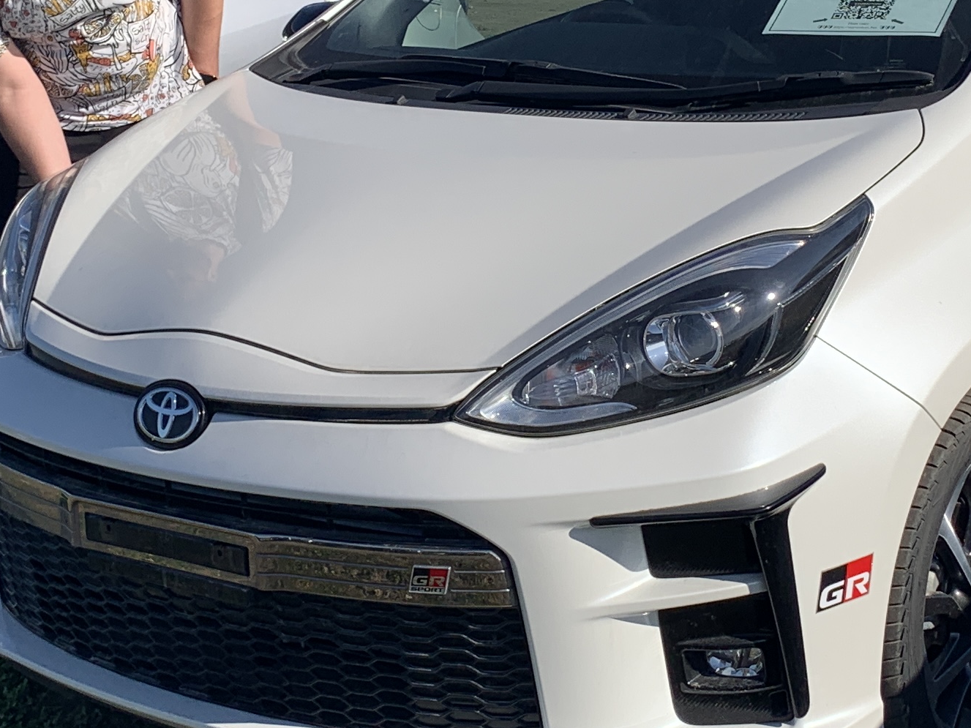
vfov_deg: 18.6
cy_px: 240
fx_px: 2216
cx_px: 536
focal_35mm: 79
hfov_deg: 24.7
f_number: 1.8
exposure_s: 1/2755
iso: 25
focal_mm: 4.25
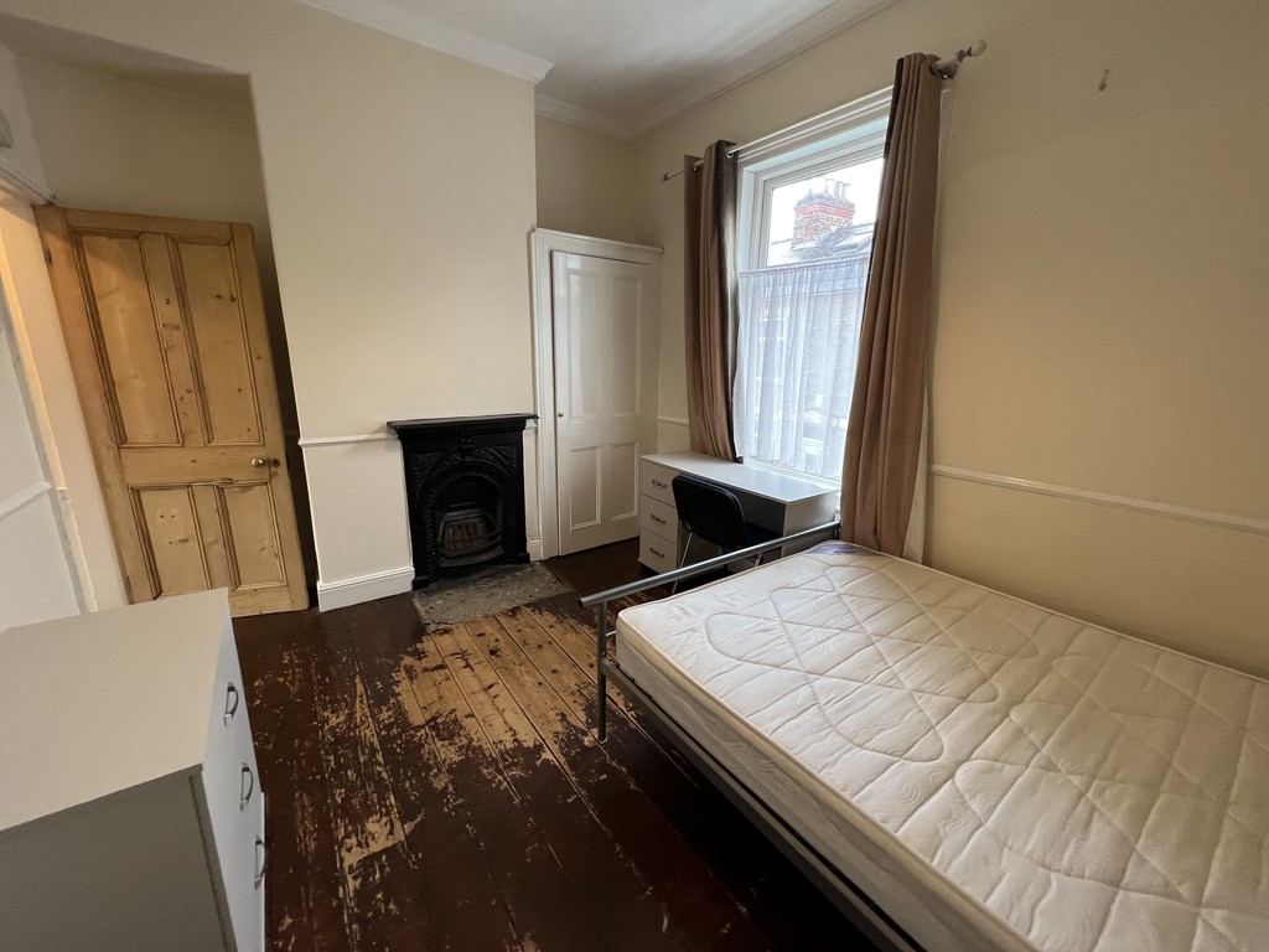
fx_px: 477
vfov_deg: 89.9
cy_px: 476
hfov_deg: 106.2
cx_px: 634
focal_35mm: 13
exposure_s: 1/100
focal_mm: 1.57
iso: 125
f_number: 1.8
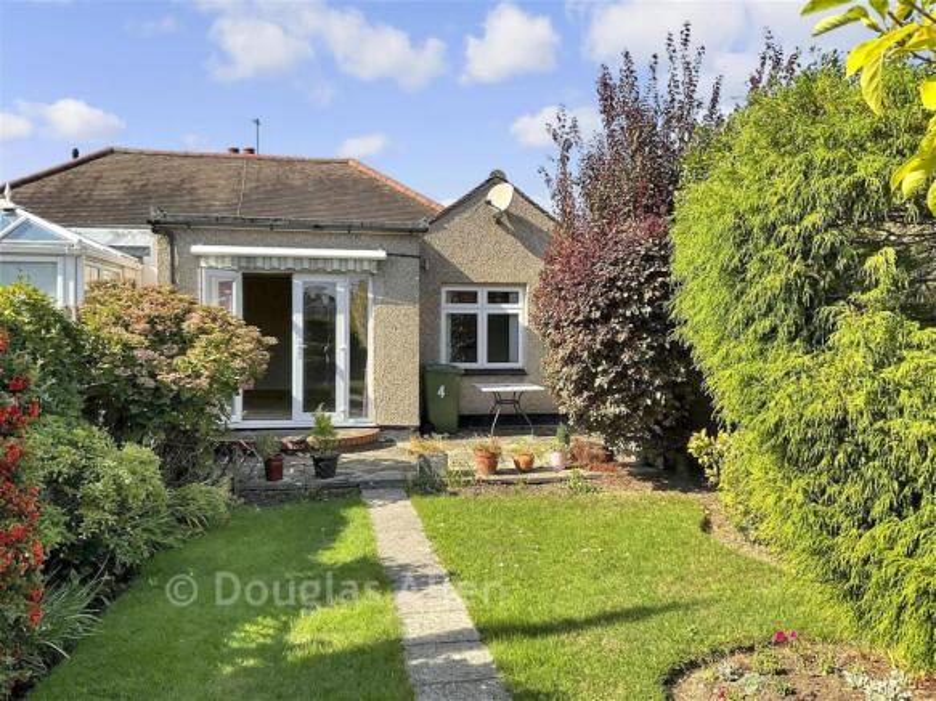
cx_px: 468
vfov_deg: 48.2
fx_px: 784
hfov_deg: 61.7
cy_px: 350
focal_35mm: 29
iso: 16
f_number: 1.8
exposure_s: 1/1000
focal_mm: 3
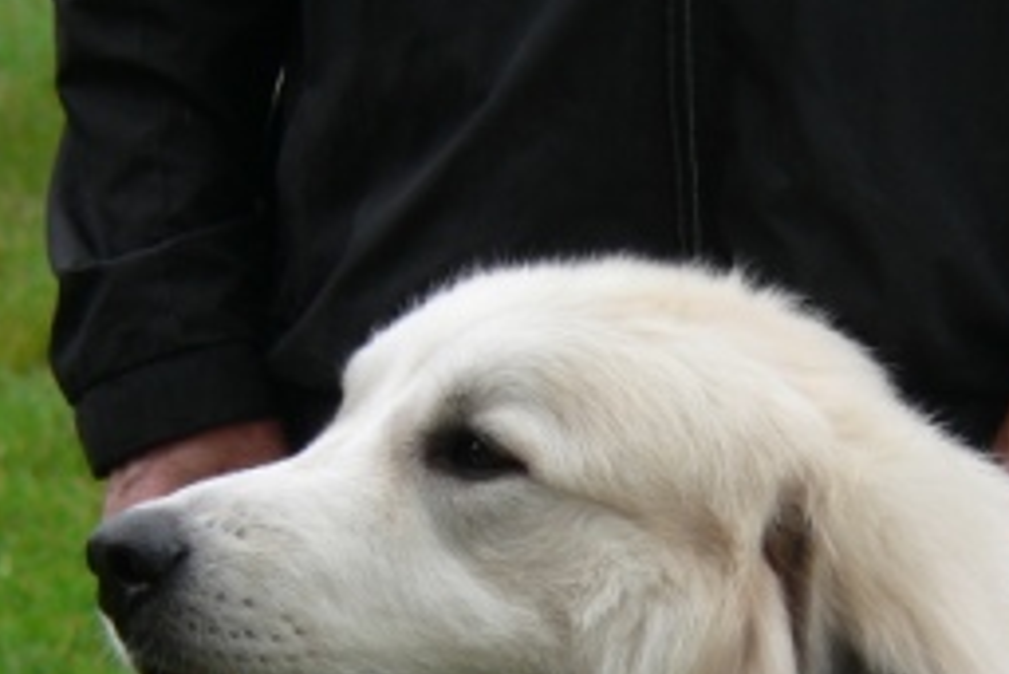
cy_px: 635
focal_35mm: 440
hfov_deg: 4.7
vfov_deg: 3.1
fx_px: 12339
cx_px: 501
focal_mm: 40.2
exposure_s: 1/200
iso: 80
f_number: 4
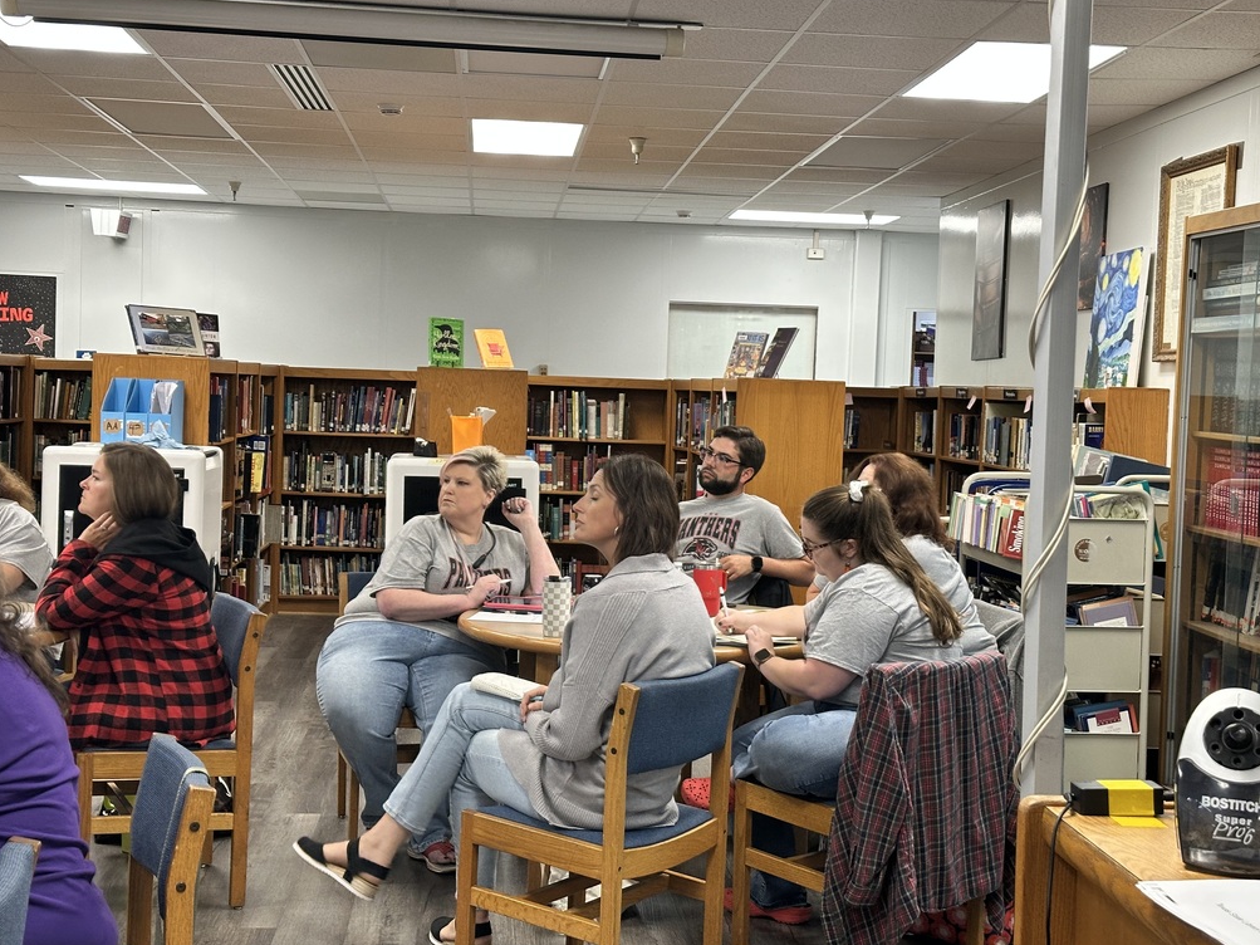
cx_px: 638
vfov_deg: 29.7
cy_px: 476
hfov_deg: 38.9
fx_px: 1783
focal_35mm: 49
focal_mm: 6.86
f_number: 1.78
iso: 200
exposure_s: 1/60
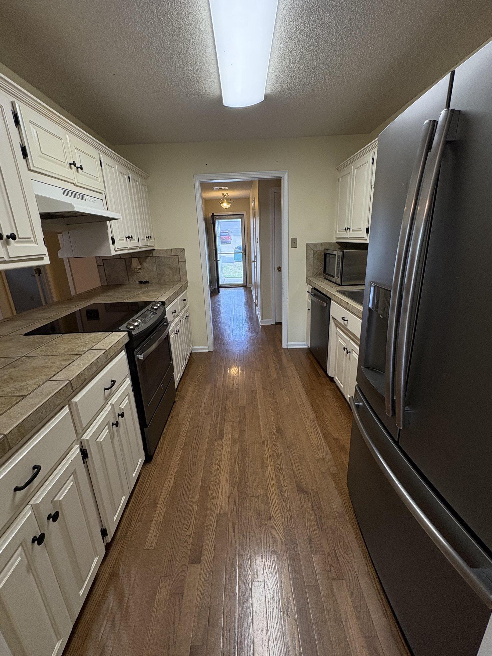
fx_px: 284
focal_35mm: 15
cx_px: 241
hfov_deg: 81.7
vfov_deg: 98.2
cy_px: 326
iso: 200
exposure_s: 1/120
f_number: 2.2
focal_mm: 2.22
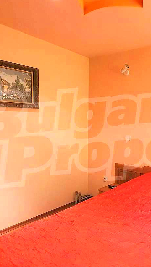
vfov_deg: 71.9
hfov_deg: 41.3
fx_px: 185
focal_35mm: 26
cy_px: 134
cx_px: 133
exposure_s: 1/33
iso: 400
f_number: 2.2
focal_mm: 1.8
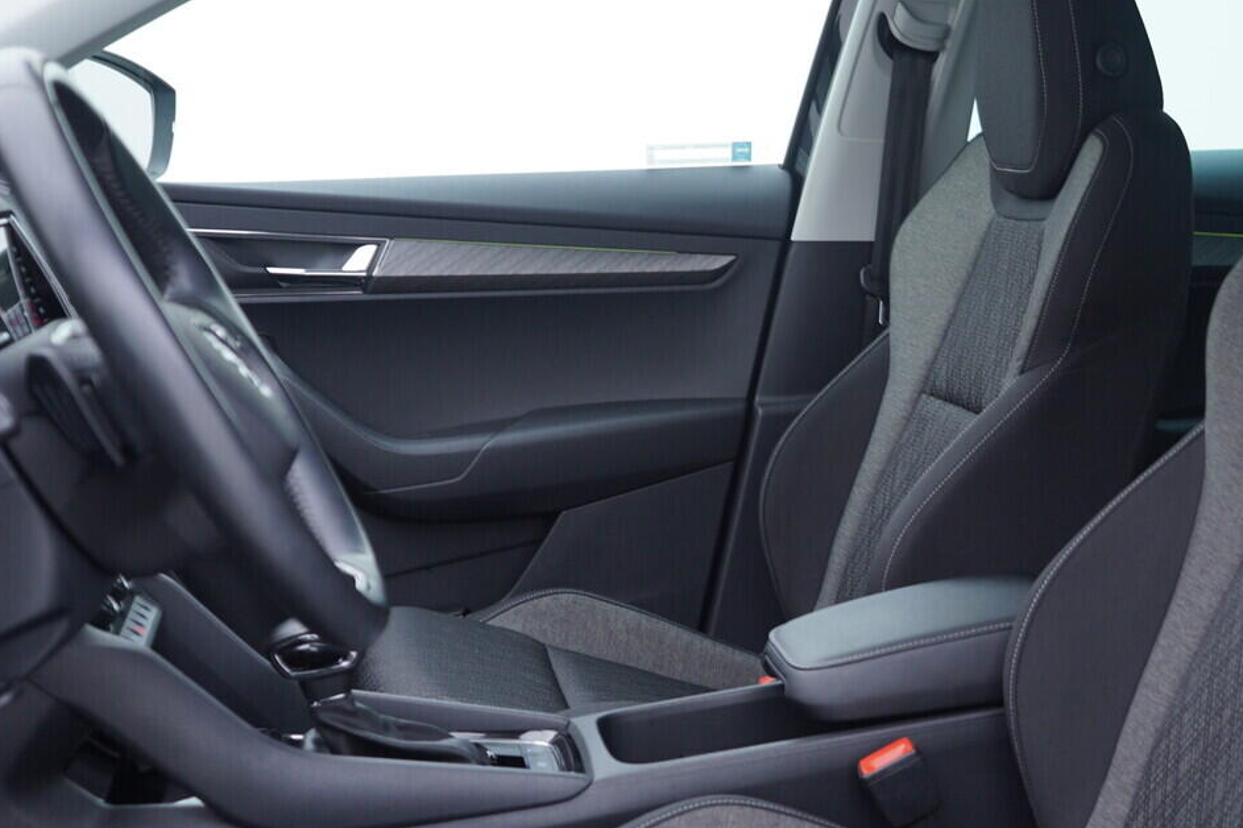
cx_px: 891
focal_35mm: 55
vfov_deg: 24.6
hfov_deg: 35.6
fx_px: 1898
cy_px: 442
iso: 160
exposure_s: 1/40
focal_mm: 24
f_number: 2.8
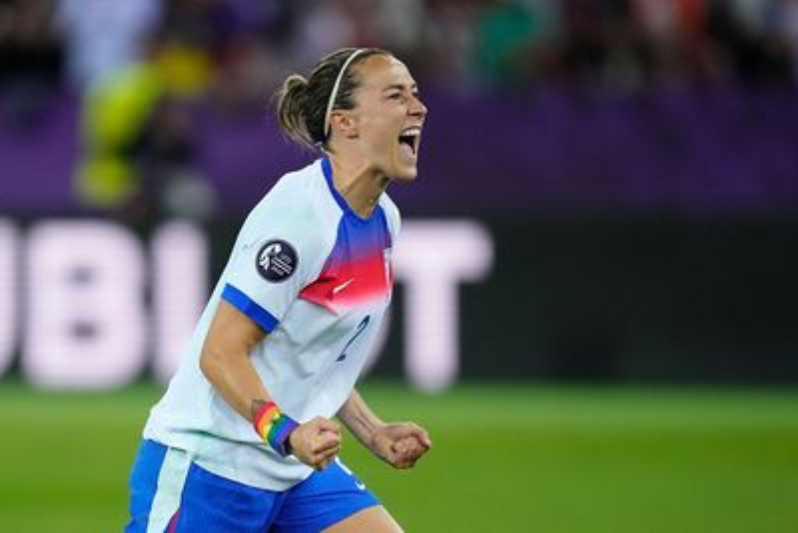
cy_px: 266
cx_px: 399
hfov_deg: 5.2
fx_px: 8869
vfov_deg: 3.4
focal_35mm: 400
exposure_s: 1/2500
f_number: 2.8
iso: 3200
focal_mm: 400
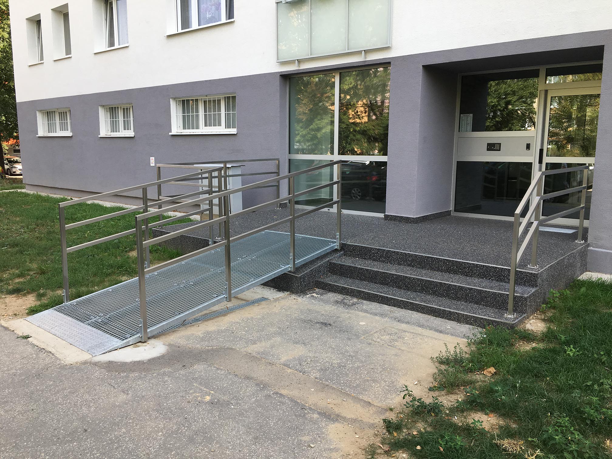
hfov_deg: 61.7
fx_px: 513
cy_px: 230
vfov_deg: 48.2
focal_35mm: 29
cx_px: 306
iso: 25
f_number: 2.2
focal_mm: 4.15
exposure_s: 1/350
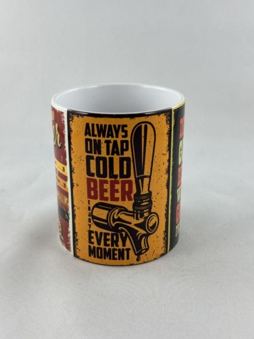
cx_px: 127
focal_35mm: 48
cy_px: 170
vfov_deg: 39.7
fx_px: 470
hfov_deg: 30.3
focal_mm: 6.86
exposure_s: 1/100
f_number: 1.78
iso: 64
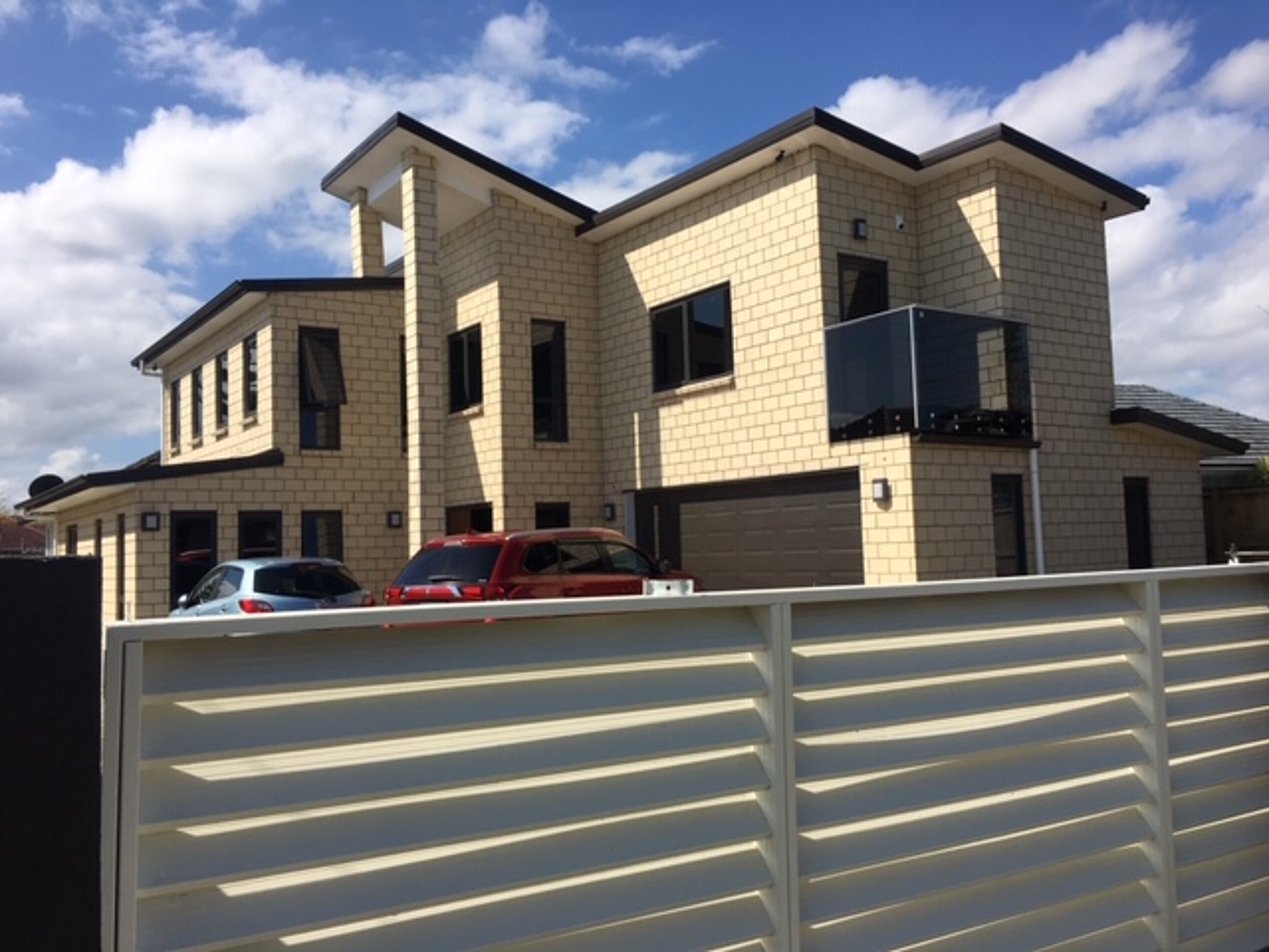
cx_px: 634
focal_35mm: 29
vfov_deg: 48.2
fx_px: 1063
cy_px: 476
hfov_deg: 61.7
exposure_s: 1/2262
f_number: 2.2
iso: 25
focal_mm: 4.15
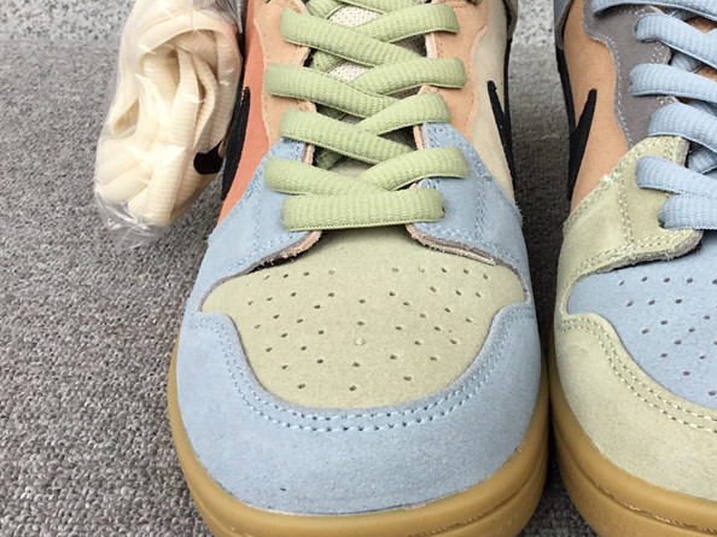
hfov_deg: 39.5
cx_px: 524
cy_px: 230
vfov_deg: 30.8
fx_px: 973
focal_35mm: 47
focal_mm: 3.3
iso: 32
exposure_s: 1/100
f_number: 2.4
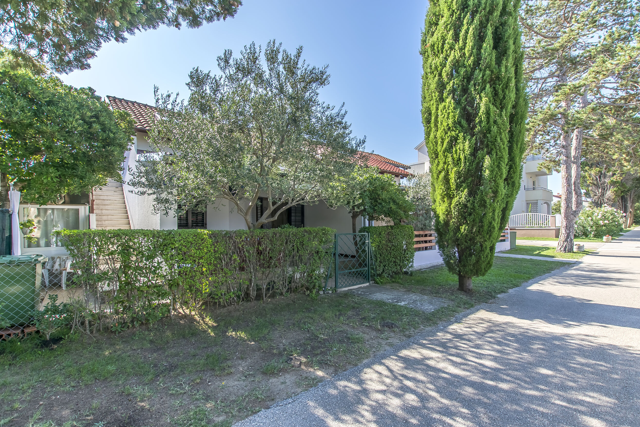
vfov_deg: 73.7
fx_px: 284
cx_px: 333
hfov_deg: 96.7
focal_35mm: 16
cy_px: 224
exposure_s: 1/200
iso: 100
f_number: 7.1
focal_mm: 10
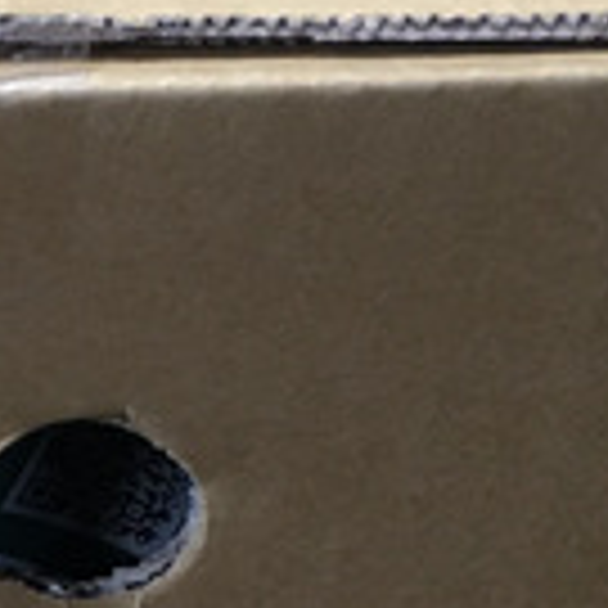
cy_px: 784
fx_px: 3020
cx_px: -225
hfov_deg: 11.2
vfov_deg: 11.2
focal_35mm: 152
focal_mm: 4.15
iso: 40
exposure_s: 1/30
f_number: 2.2
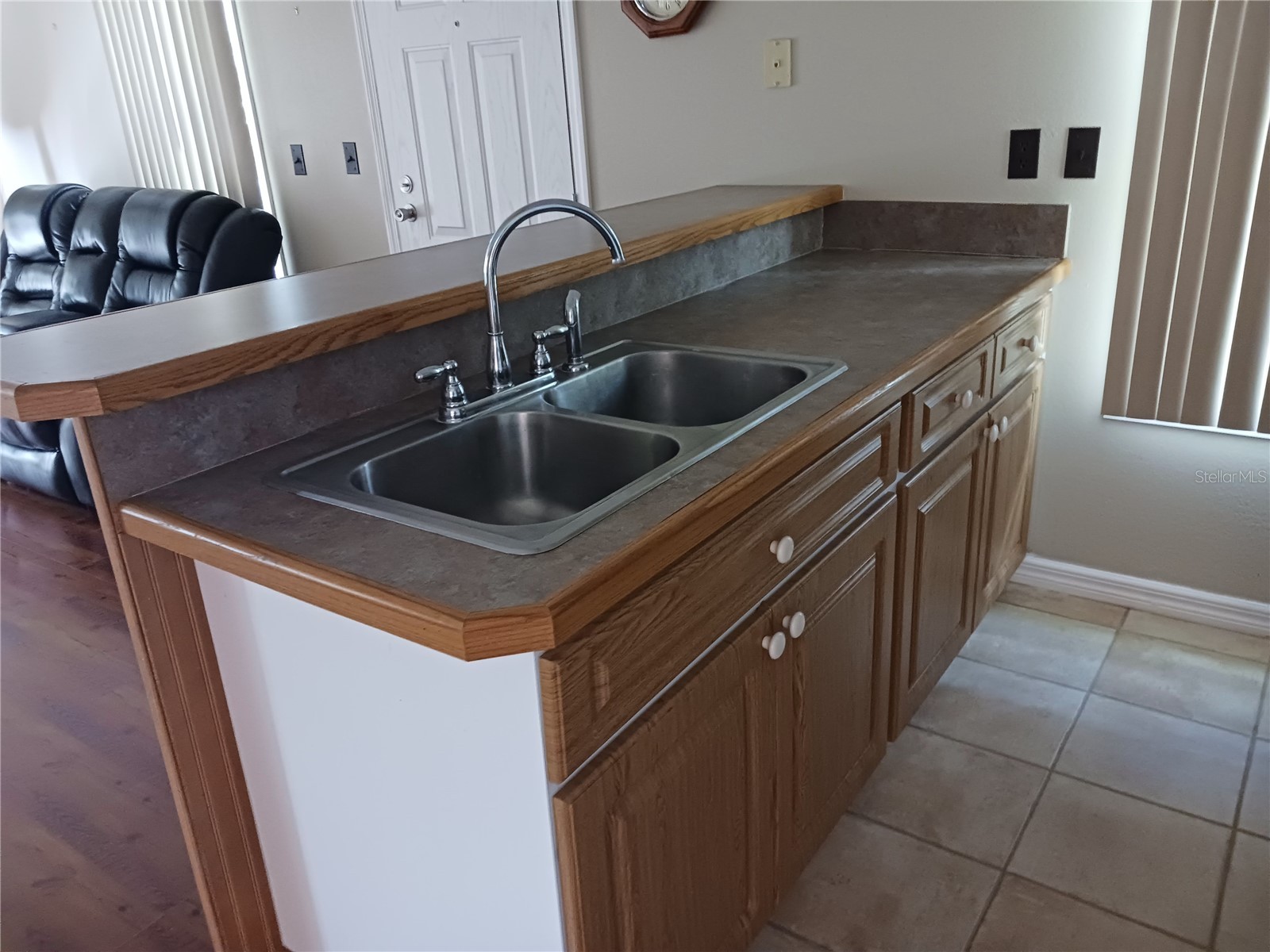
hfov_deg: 65.3
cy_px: 476
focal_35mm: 27
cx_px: 635
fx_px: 991
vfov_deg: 51.4
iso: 640
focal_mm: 4
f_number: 1.8
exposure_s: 1/20
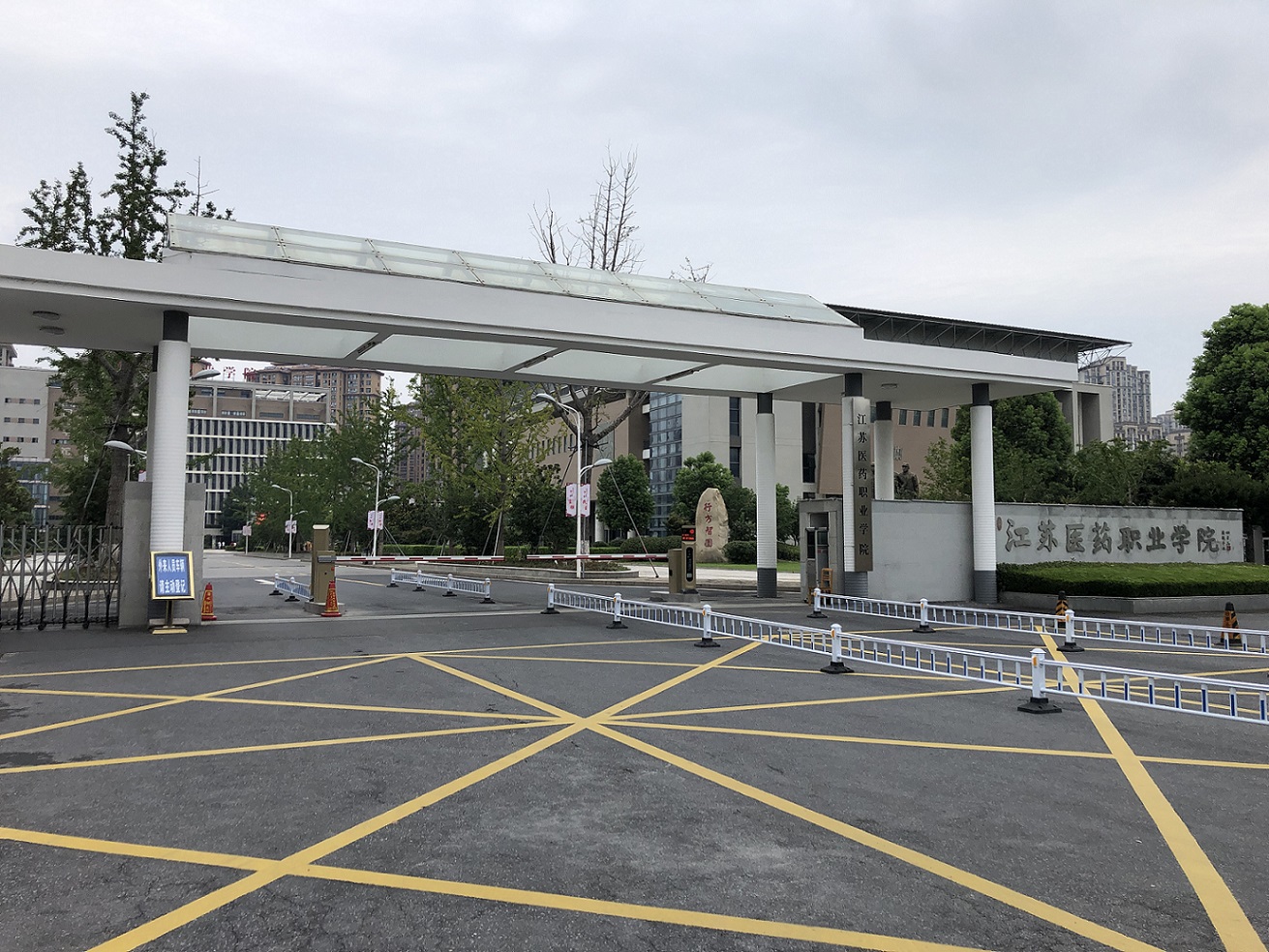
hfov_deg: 63.4
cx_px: 634
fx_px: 1027
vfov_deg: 49.8
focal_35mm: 28
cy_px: 476
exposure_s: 1/1499
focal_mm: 3.99
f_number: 1.8
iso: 20
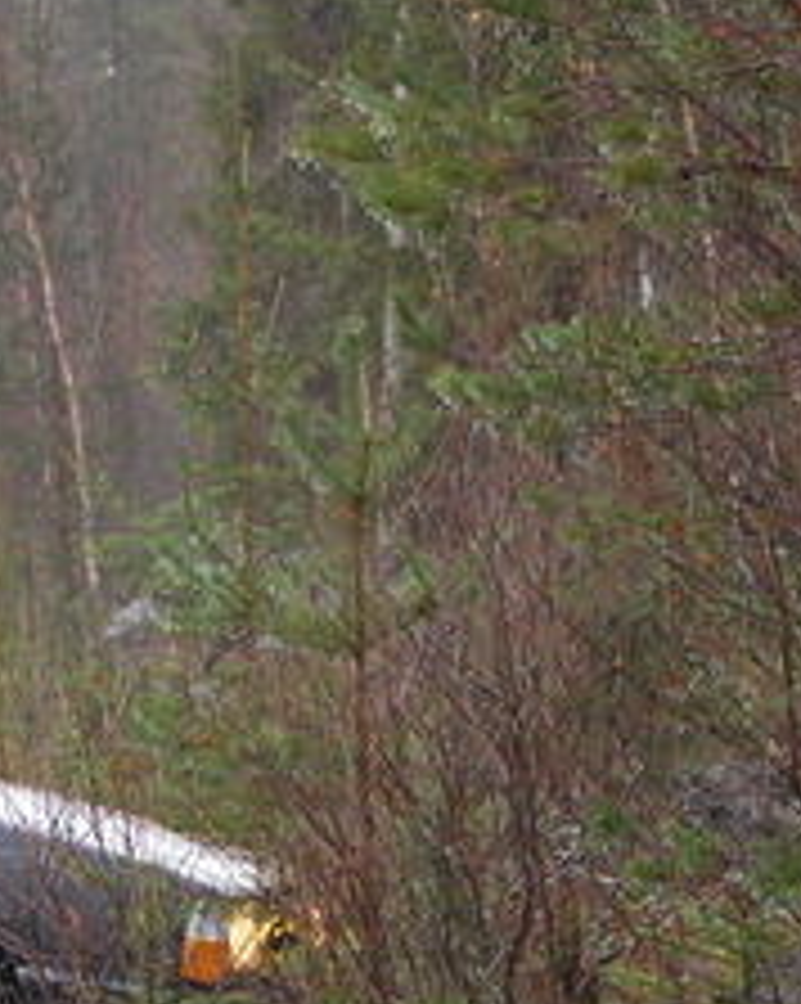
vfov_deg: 8.7
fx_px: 6598
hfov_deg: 6.9
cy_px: 828
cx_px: -108
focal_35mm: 222
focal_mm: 55
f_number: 4
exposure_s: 1/160
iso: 800
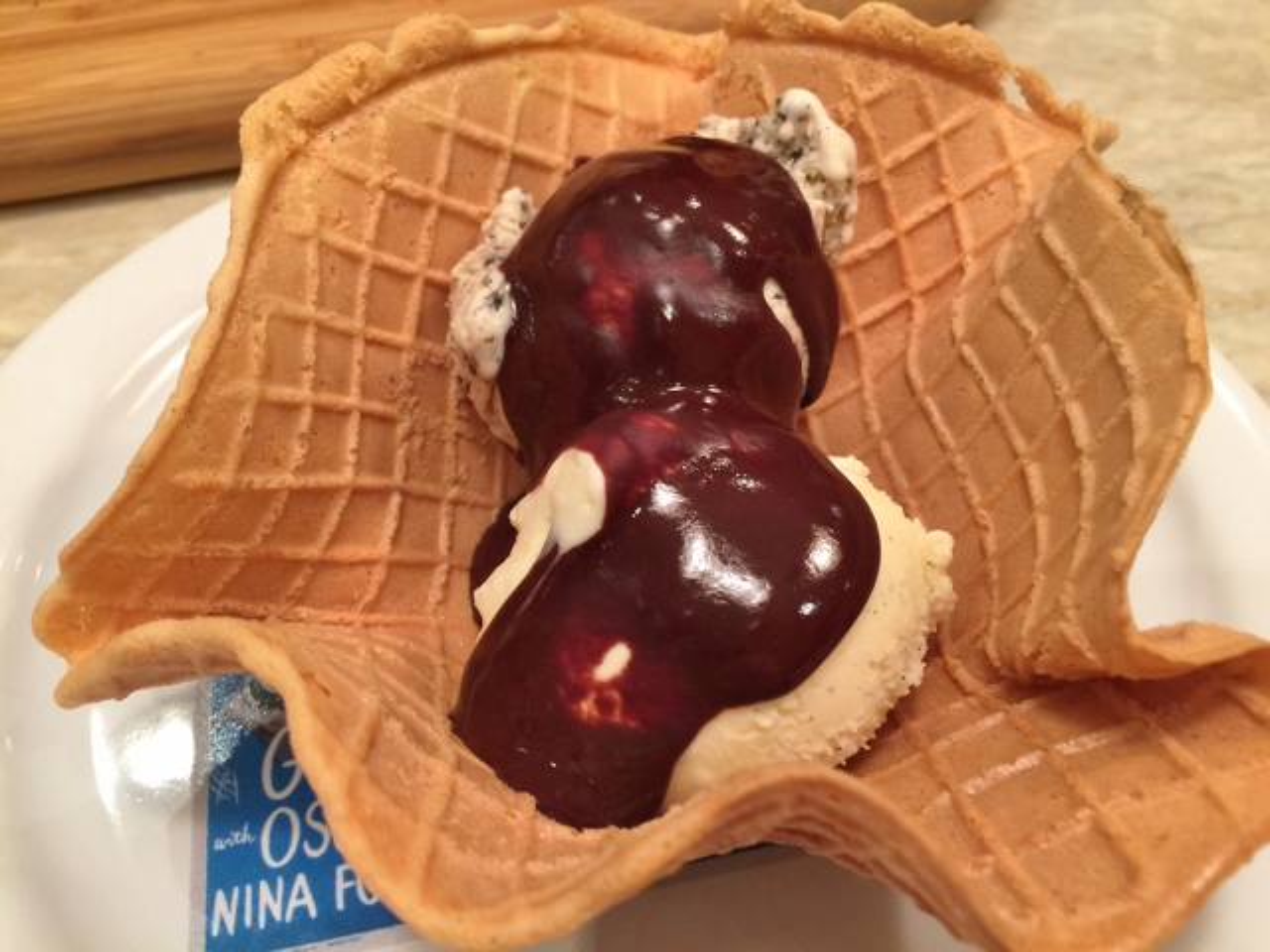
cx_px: 635
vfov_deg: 48.2
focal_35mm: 29
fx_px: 1064
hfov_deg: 61.7
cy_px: 476
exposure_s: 1/15
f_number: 2.2
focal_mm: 4.15
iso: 64
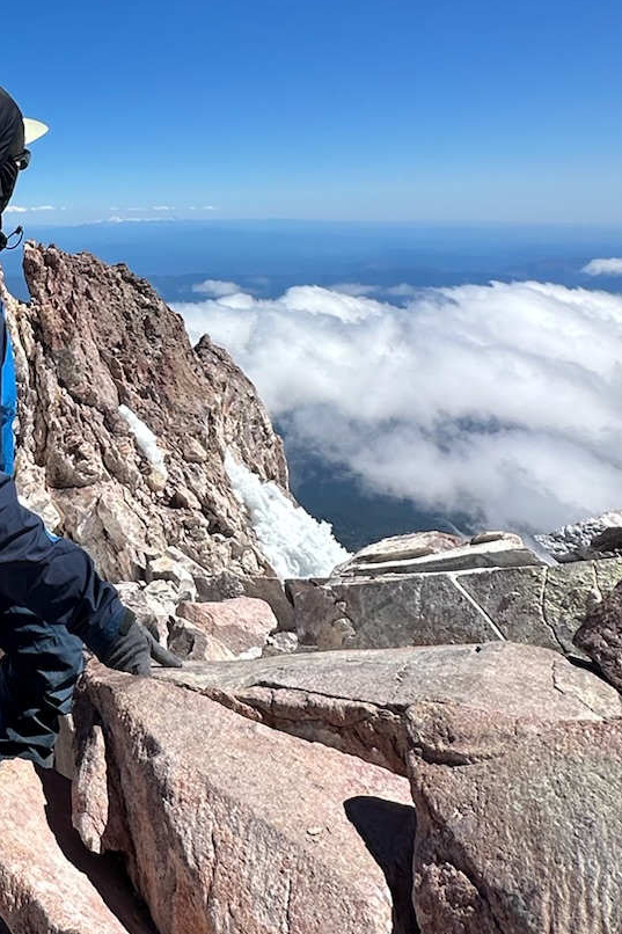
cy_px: 163
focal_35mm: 37
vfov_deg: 48.4
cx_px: -196
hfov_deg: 28.9
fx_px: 959
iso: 40
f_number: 2.2
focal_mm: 2.22
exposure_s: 1/2451
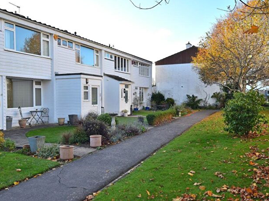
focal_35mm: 33
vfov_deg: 42.9
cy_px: 100
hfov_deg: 55.2
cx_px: 117
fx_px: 256
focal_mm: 20
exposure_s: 1/250
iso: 320
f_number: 8
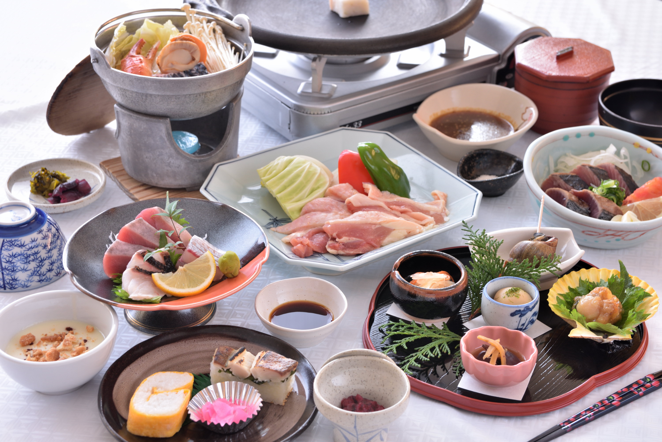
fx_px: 1379
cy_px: 221
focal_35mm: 75
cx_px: 331
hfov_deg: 27.0
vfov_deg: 18.2
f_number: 6.3
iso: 100
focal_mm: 50
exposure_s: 1/10
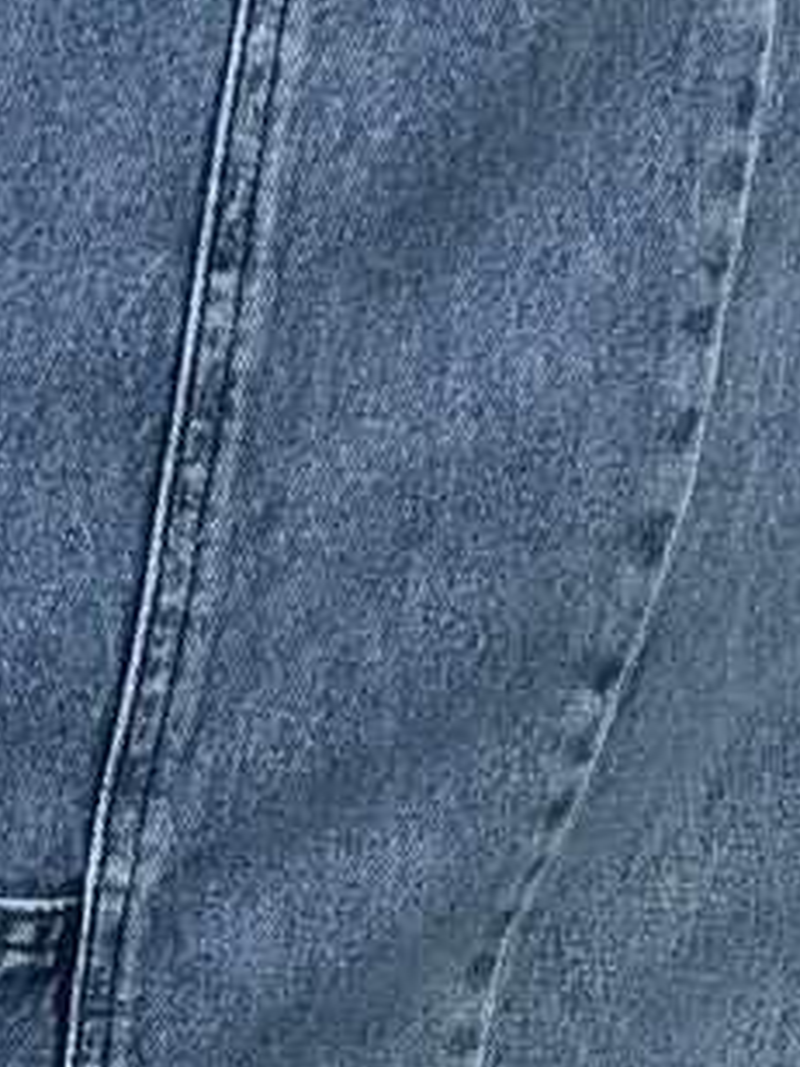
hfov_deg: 6.0
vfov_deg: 7.6
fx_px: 7673
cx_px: 118
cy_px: 2241
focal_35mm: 249
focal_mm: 6.86
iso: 64
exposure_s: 1/154
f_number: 1.78
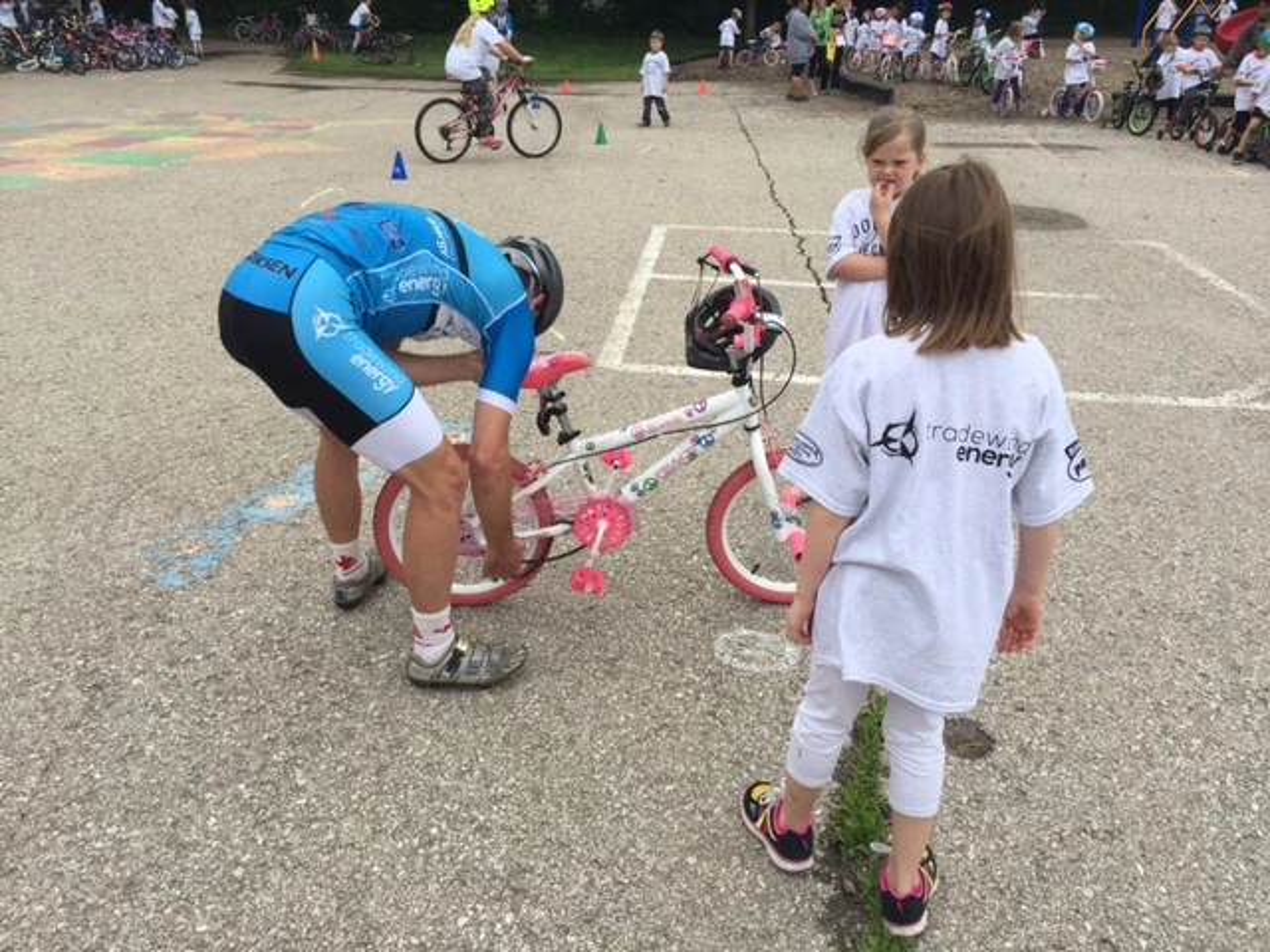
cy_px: 476
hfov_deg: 61.7
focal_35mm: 29
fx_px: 1064
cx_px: 635
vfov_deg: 48.2
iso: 32
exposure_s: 1/879
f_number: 2.2
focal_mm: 4.15
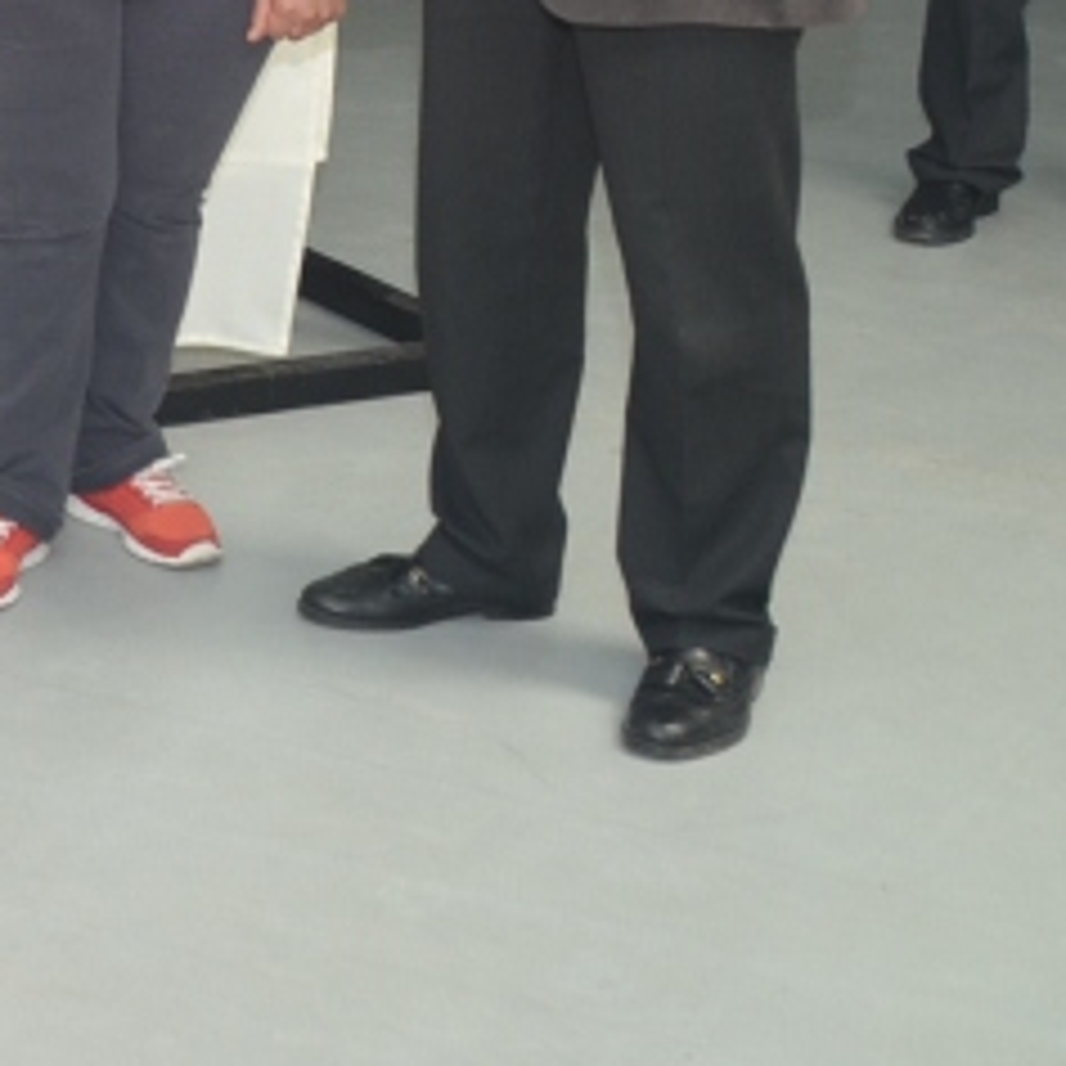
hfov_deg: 14.2
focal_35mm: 99
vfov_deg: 17.2
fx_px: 3449
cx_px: -1183
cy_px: 4
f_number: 6.3
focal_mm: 18
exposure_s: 1/160
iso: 400
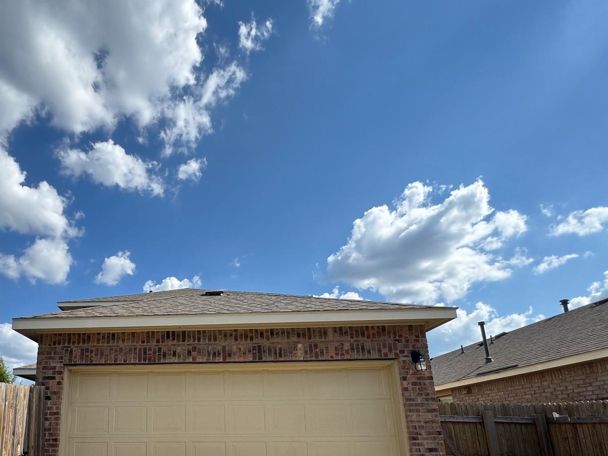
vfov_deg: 57.6
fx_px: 386
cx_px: 182
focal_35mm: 22
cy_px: 349
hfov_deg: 73.0
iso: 40
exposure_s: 1/1020
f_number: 2.2
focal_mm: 2.22
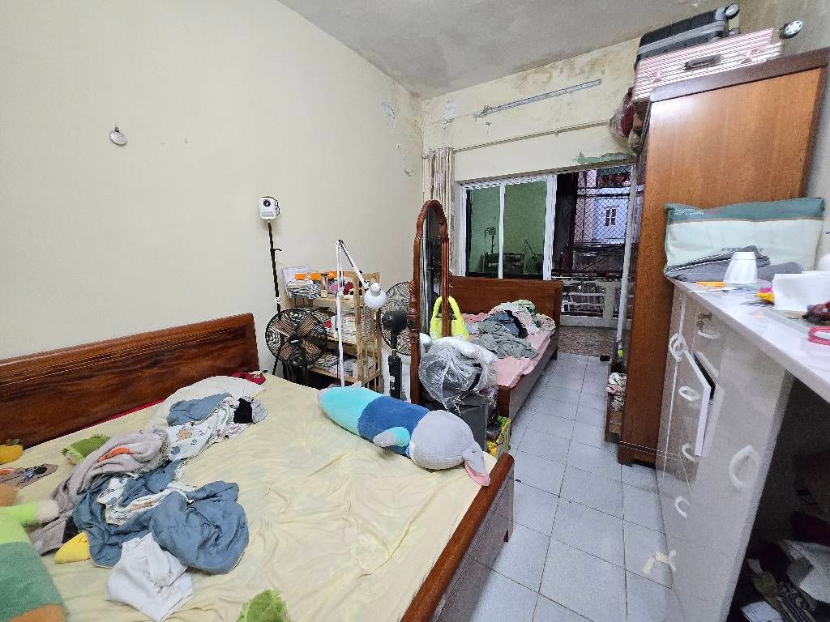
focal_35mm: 13
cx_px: 415
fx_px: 312
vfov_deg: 89.9
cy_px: 311
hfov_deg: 106.2
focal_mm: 1.7
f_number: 2.2
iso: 320
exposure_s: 1/50
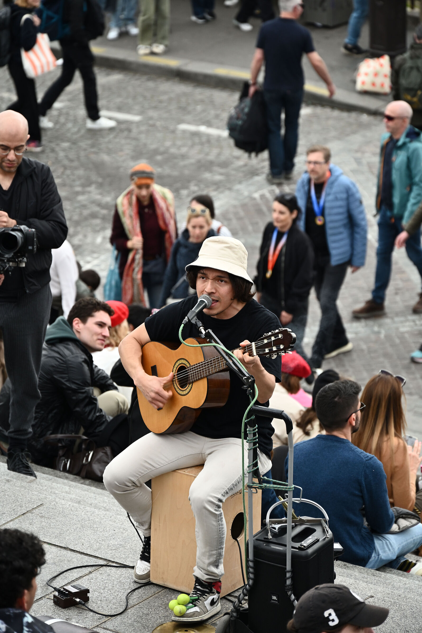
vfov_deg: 12.1
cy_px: 316
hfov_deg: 8.1
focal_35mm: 170
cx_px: 211
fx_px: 2993
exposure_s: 1/320
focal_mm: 170
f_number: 6.3
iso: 800
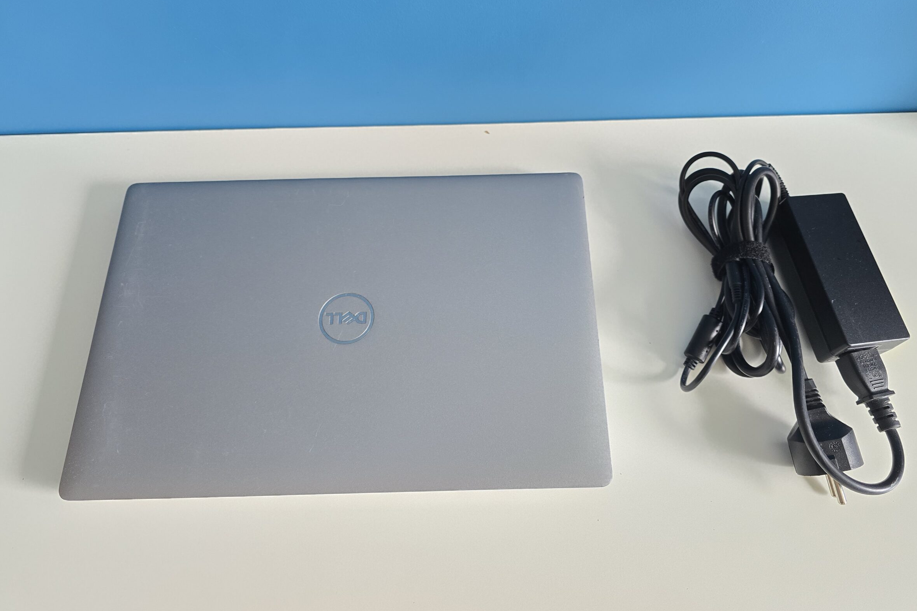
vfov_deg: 49.4
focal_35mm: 26
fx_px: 662
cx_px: 473
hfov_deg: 69.4
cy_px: 269
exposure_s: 1/100
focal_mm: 6.3
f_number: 1.7
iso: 320
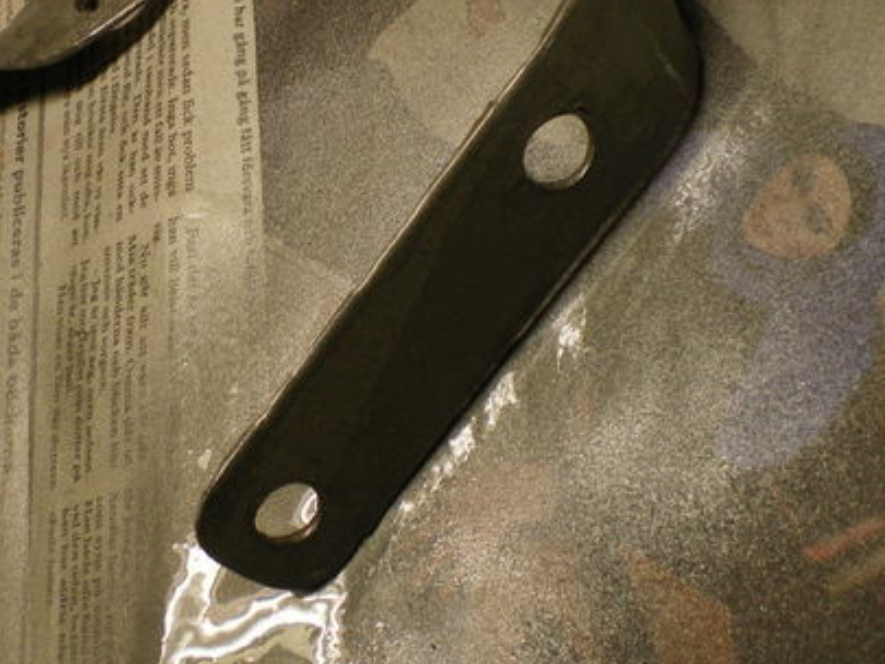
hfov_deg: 31.6
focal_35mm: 60
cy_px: 242
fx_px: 1534
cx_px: 221
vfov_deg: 24.4
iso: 160
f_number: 3.1
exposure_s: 1/50
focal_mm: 6.3
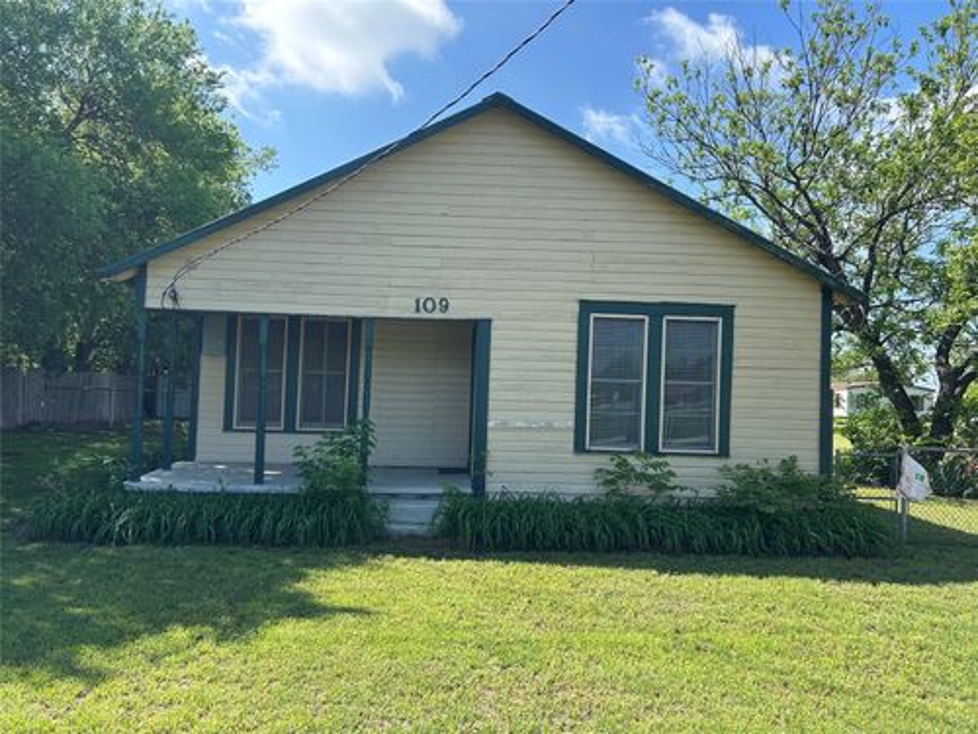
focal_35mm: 26
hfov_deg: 67.3
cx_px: 489
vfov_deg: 53.1
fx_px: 735
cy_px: 367
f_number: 1.5
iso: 50
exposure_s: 1/1511
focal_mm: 5.7
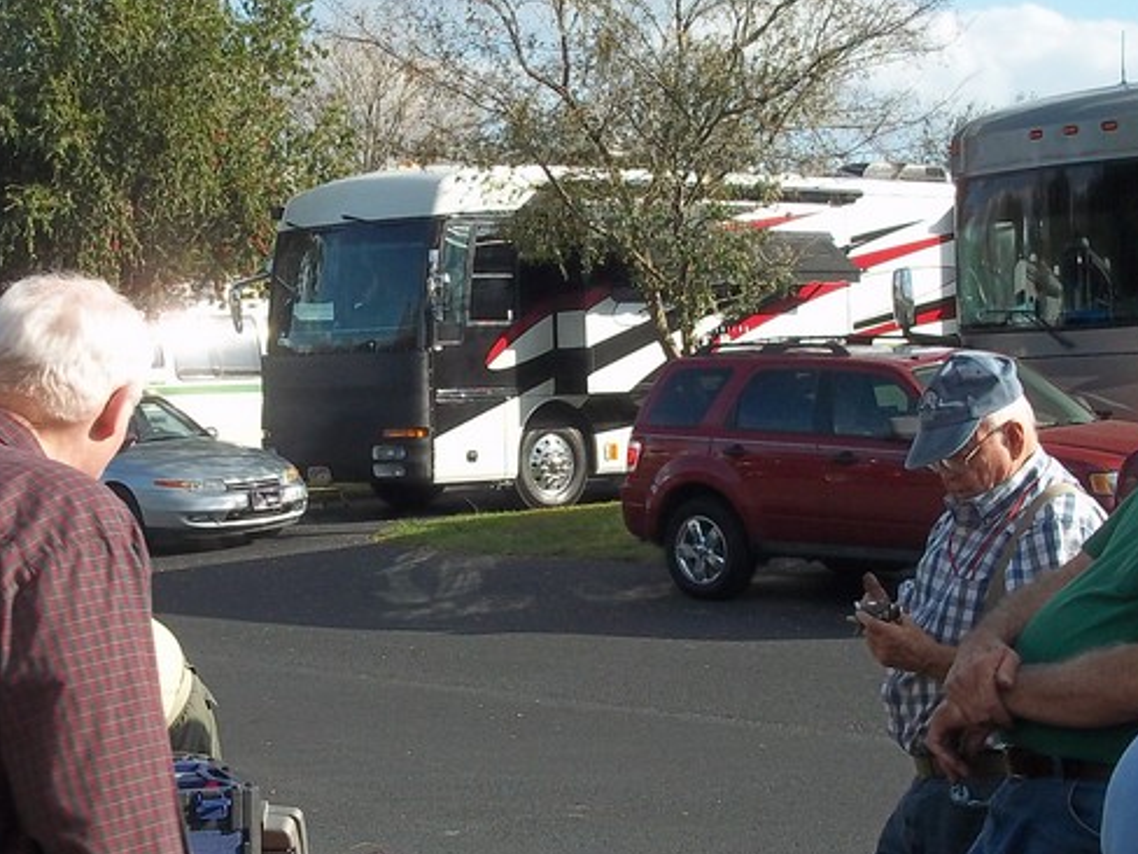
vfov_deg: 24.8
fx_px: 1940
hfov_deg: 32.5
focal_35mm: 59
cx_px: 427
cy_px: 488
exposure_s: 1/160
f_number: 8
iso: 80
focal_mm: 6.5
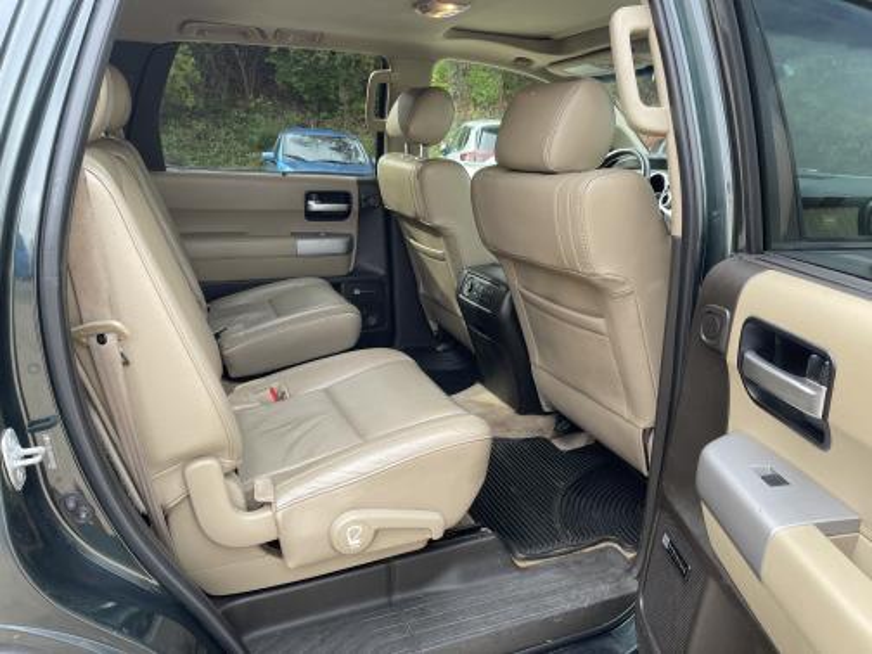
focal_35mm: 25
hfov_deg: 69.4
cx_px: 436
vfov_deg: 54.9
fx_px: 630
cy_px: 327
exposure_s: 1/121
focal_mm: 5.1
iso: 32
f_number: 1.6
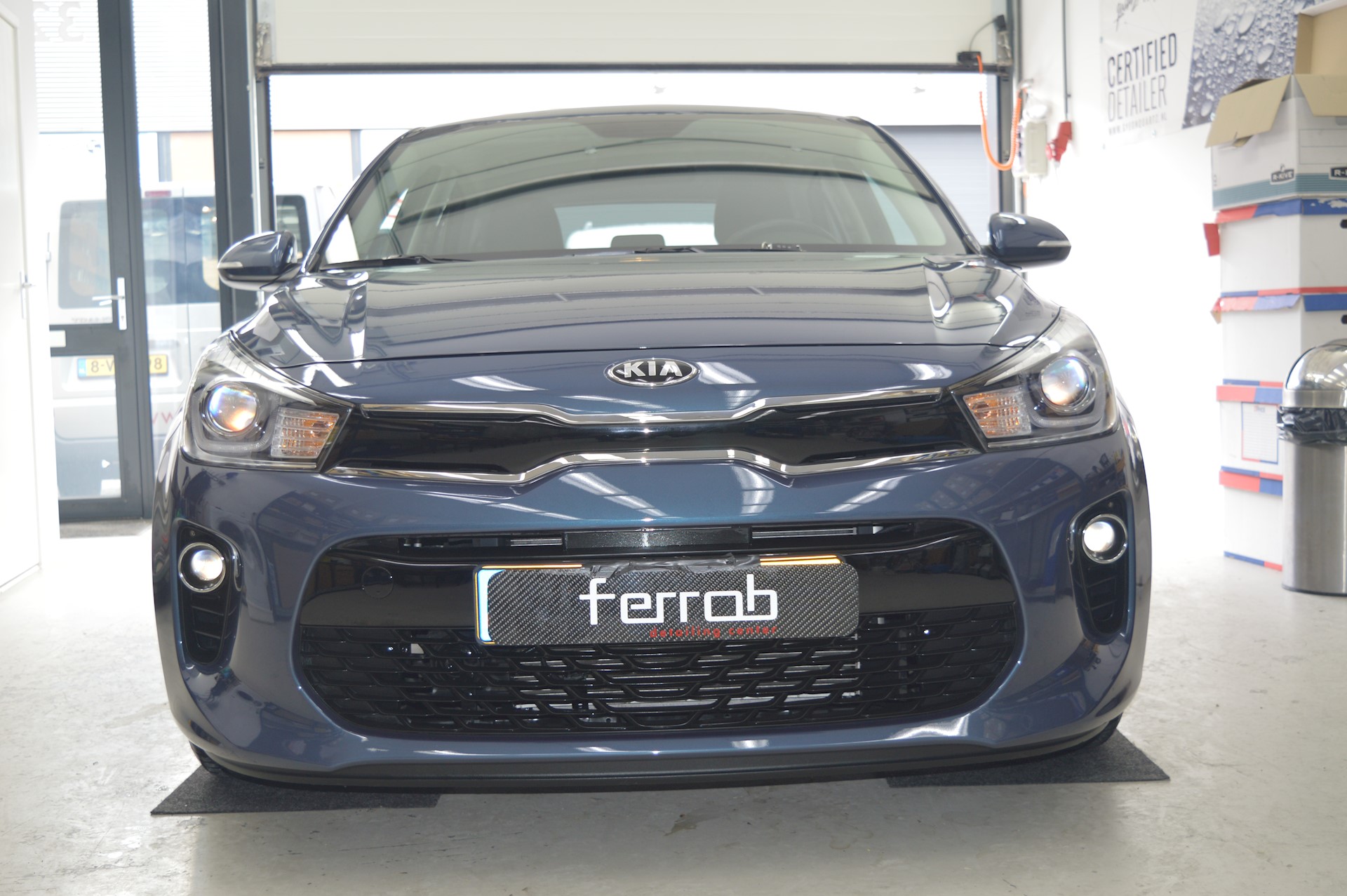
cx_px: 674
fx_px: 1626
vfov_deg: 30.8
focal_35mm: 44
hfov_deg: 45.0
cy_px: 448
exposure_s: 1/30
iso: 200
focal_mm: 29
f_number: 4.2
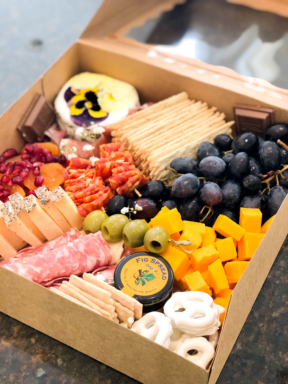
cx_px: 144
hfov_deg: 25.7
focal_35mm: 57
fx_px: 632
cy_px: 192
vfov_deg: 33.8
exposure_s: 1/30
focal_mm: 6.6
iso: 80
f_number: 2.8
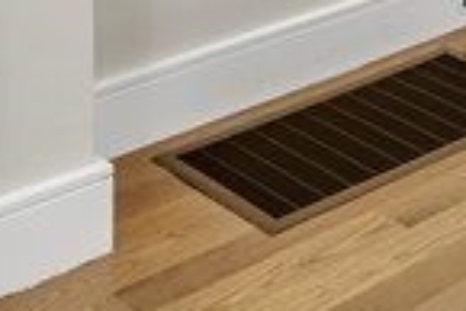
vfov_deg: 10.8
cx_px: 595
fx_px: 1373
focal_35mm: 106
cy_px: -470
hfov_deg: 18.1
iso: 500
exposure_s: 1/5
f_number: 9
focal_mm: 15
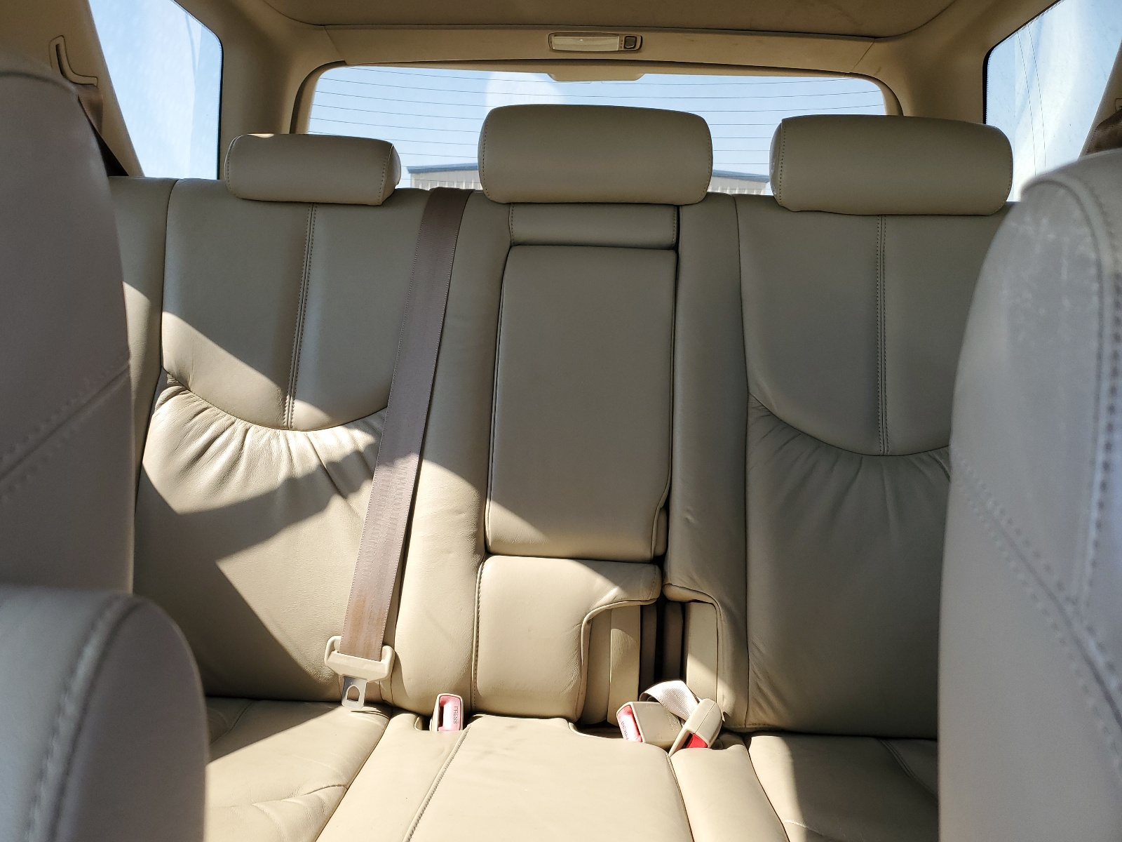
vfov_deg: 53.1
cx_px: 561
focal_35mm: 26
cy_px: 421
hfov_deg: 67.3
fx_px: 843
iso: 50
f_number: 1.5
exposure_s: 1/476
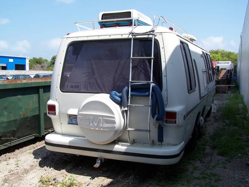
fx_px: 273
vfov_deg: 37.7
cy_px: 94
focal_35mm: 38
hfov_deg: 49.0
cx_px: 124
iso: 80
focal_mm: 6.3
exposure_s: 1/500
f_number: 4
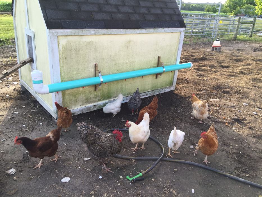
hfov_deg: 61.7
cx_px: 131
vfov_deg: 48.2
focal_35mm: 29
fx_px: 220
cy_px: 98
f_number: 2.2
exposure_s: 1/156
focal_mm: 4.15
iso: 32
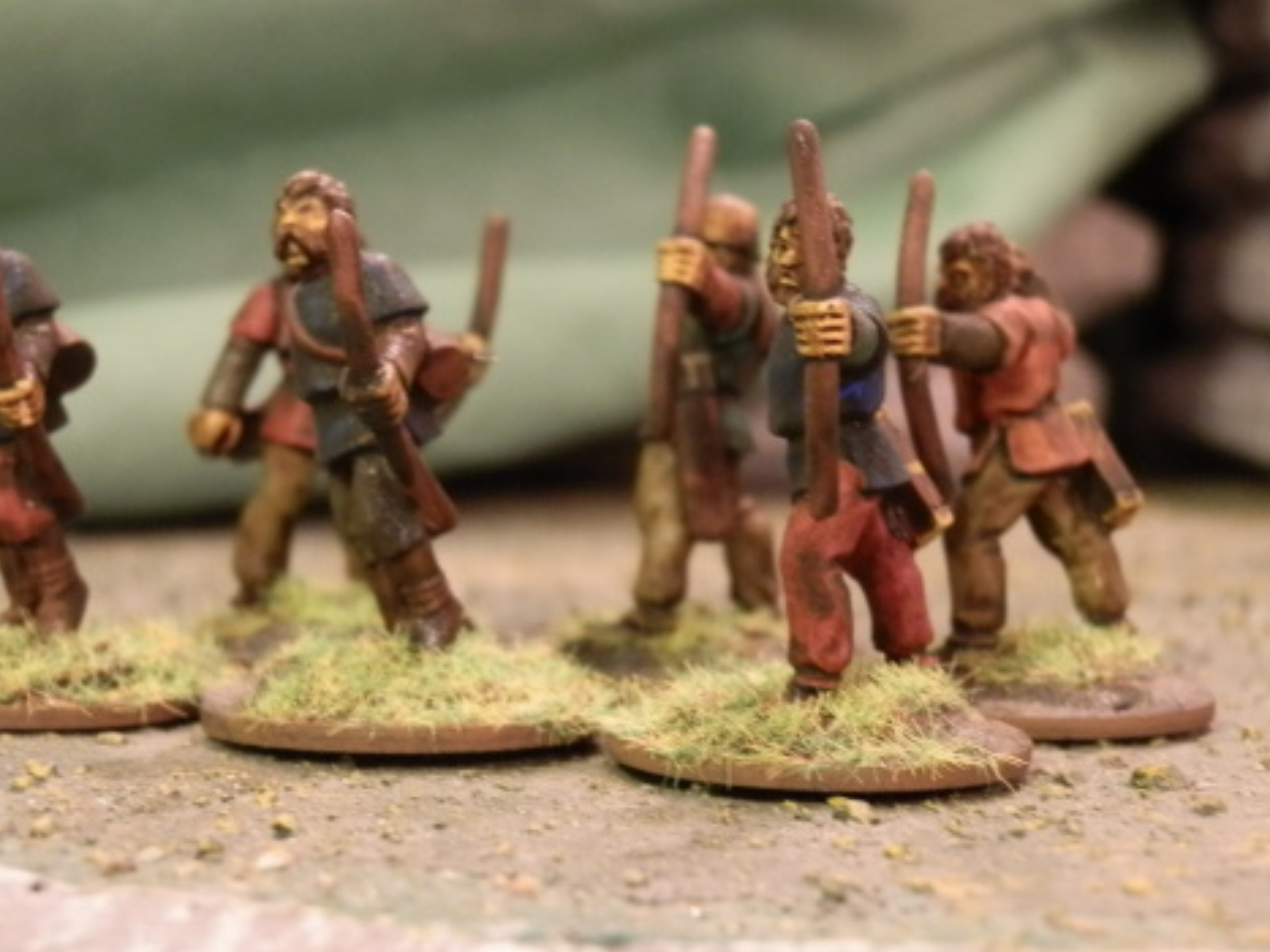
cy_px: 517
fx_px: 2568
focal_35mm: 70
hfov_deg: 27.8
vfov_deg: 21.0
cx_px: 593
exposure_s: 1/8
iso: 400
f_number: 3.7
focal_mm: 10.99
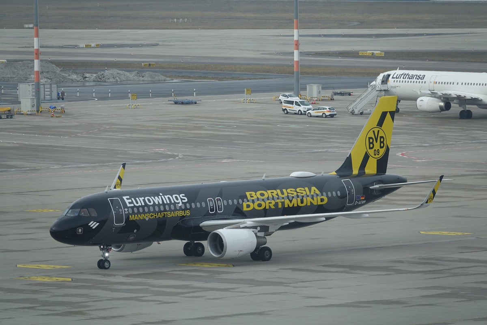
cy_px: 162
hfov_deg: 6.9
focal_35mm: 300
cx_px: 244
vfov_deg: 4.6
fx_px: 4058
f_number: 4
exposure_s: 1/1000
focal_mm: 110.13
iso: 160
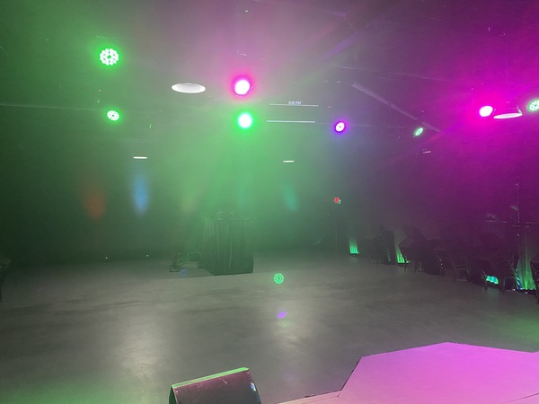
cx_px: 270
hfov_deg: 67.3
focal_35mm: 26
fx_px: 405
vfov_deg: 53.1
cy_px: 202
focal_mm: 4.25
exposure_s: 1/50
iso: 500
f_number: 1.8
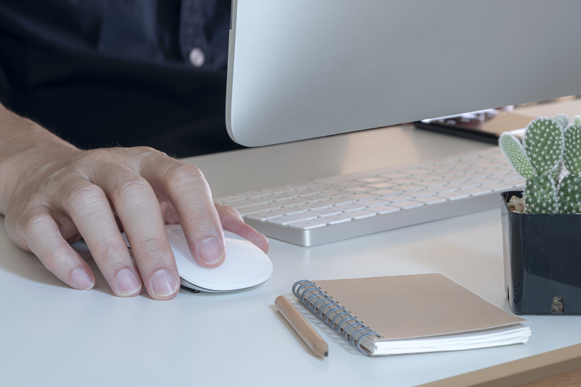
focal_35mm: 105
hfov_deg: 19.5
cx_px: 290
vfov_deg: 13.0
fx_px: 1693
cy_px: 194
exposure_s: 20
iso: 100
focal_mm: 105
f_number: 18
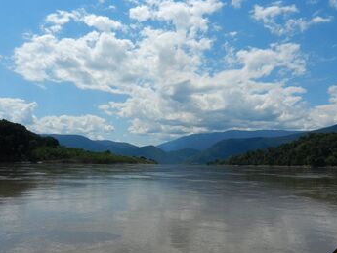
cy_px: 139
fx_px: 282
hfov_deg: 61.6
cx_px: 162
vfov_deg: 48.2
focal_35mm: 29
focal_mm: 4.5
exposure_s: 1/1000
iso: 160
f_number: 7
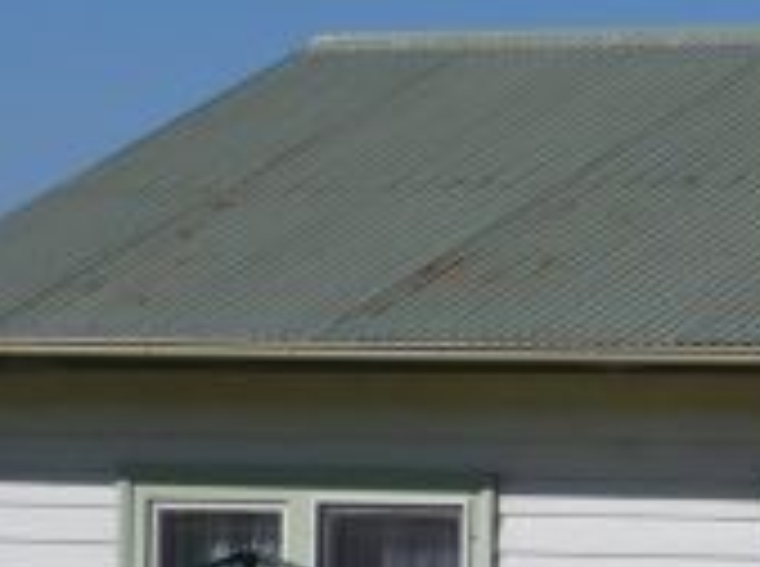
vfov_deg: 5.7
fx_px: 5718
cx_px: 1542
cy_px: 626
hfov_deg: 7.3
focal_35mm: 261
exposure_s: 1/320
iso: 100
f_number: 10
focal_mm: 9.1
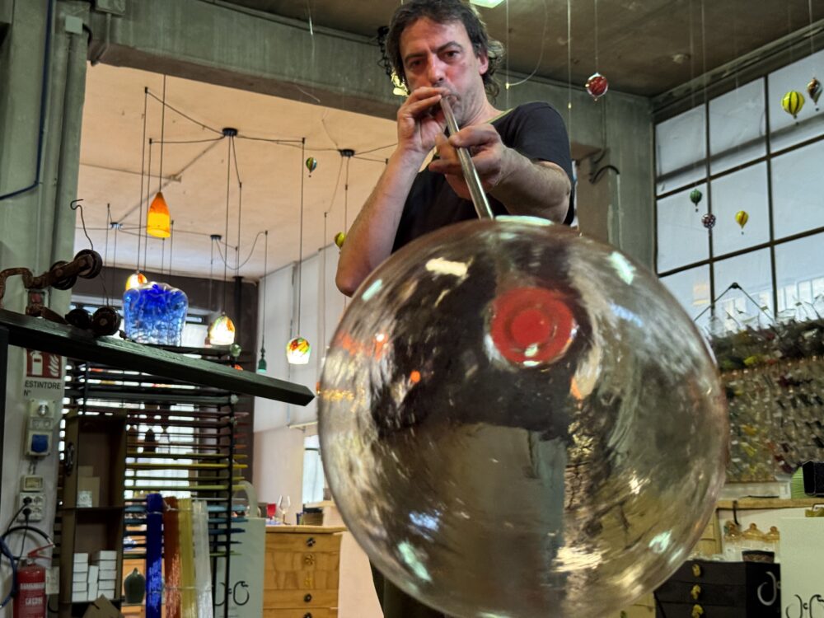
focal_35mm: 48
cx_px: 412
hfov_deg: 39.7
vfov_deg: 30.3
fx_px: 1143
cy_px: 309
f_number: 1.78
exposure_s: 1/50
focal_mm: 6.76
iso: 250
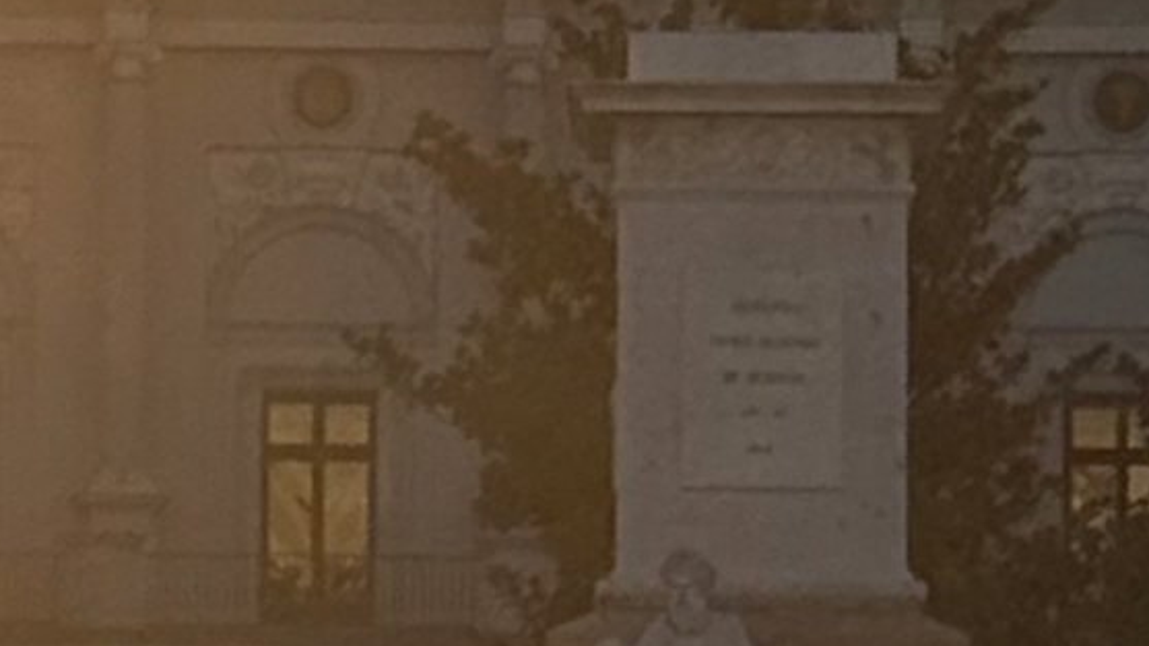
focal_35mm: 291
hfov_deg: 7.4
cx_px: 515
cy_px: -327
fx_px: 8864
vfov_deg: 4.1
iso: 64
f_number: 1.78
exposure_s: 1/7143
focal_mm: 6.76
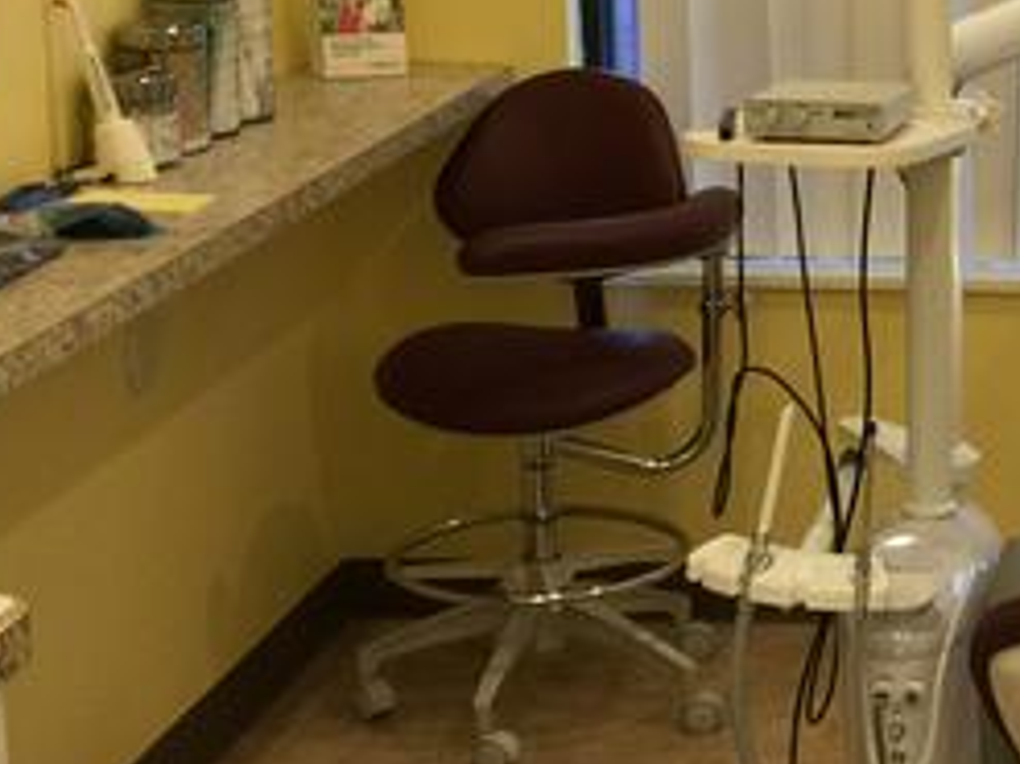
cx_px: 1231
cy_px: 248
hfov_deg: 20.0
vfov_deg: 16.0
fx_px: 2710
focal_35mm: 92
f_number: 2.2
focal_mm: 4.15
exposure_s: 1/30
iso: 50
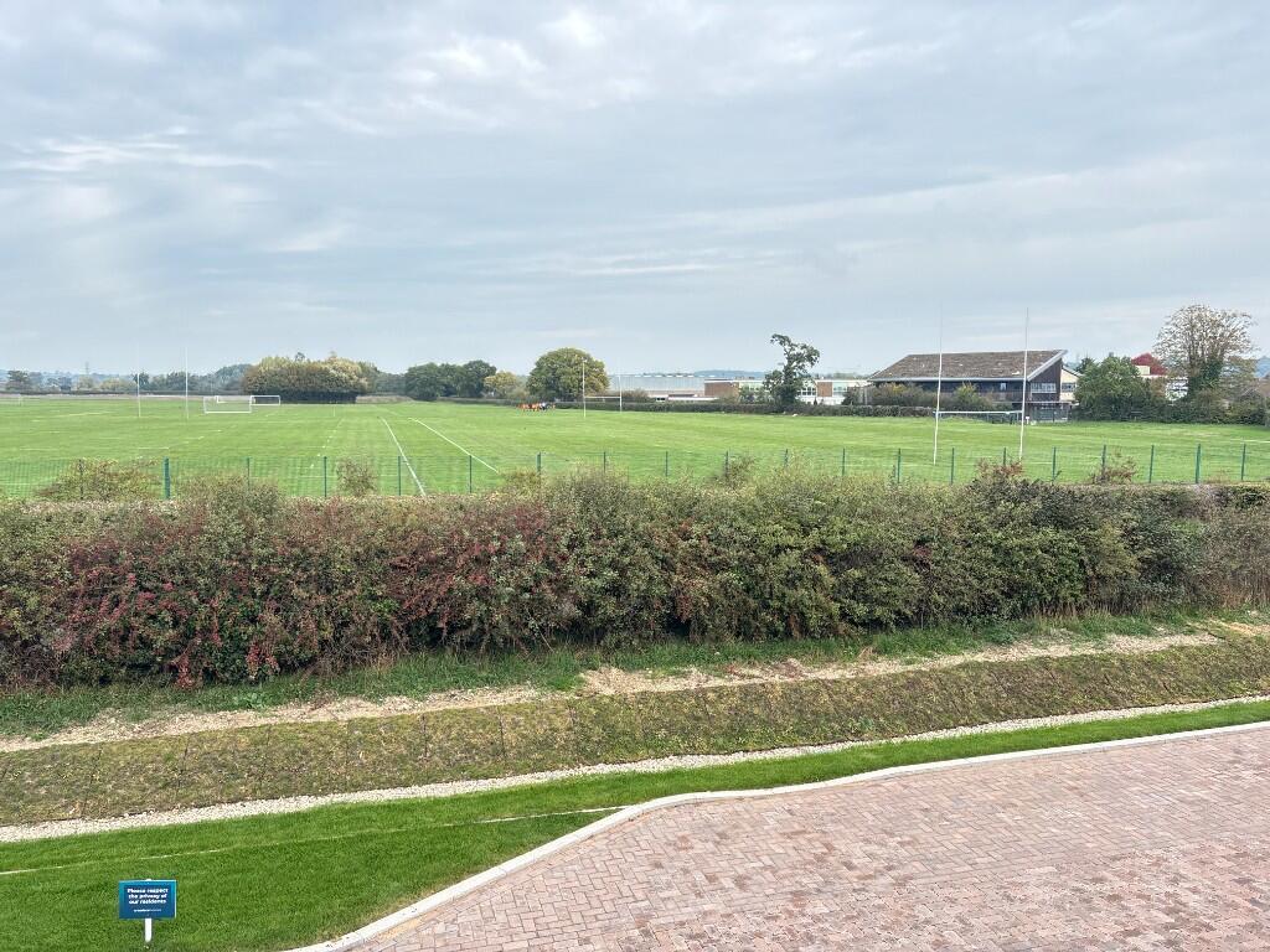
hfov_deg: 67.3
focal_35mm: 26
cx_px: 635
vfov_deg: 53.1
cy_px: 476
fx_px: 954
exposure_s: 1/1032
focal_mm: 5.96
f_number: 1.6
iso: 64
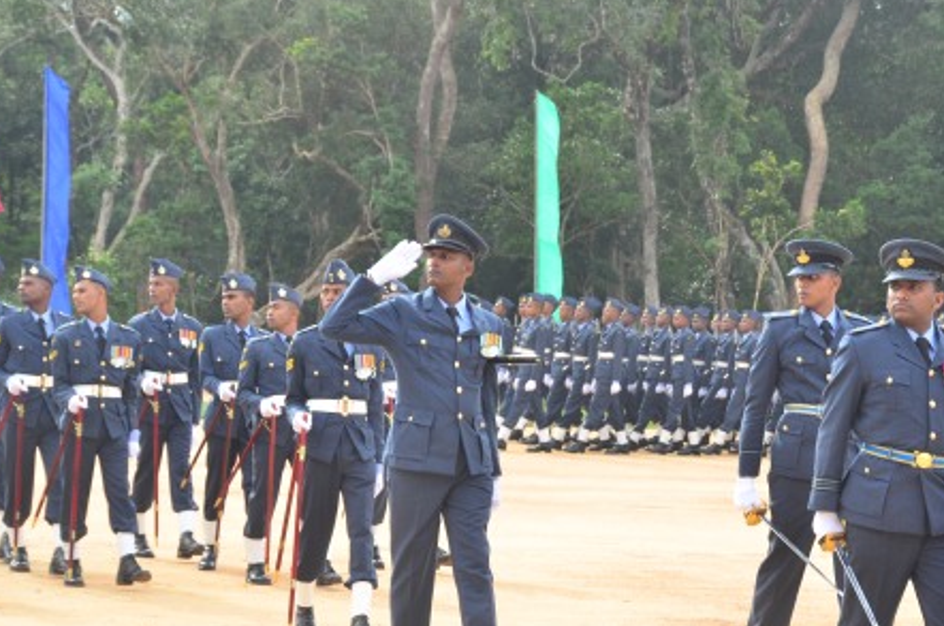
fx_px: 3996
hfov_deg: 13.5
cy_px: 409
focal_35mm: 153
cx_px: 611
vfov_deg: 8.9
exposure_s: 1/125
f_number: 10
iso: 320
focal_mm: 75
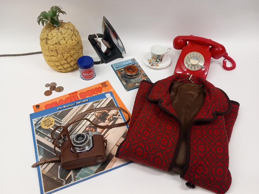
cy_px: 103
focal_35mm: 29
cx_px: 130
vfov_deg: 48.2
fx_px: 217
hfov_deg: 61.7
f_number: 1.8
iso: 100
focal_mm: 4
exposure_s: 1/50
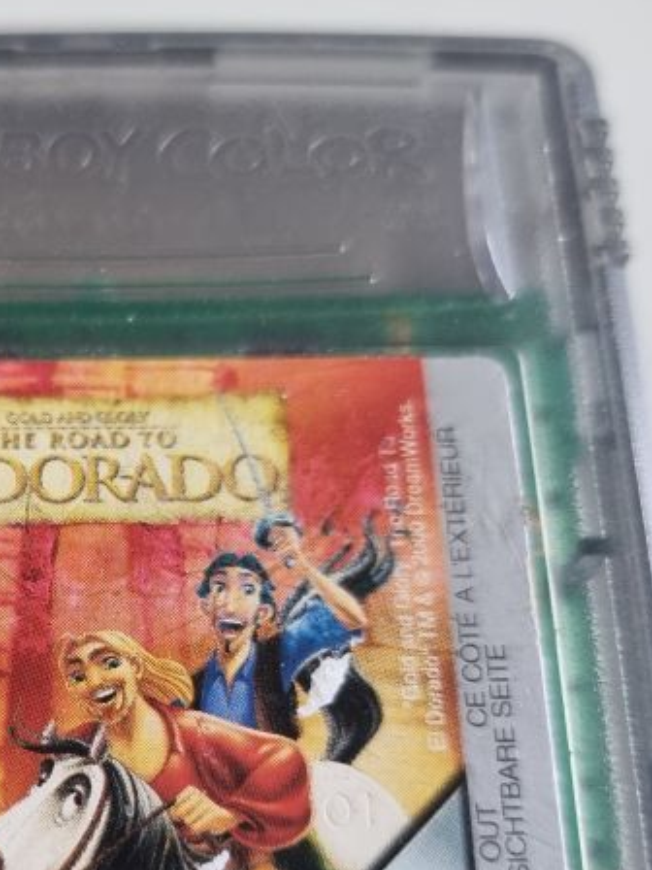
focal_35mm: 58
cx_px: 78
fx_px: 1457
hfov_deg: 24.6
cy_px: 643
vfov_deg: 32.7
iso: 250
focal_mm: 5.4
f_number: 1.8
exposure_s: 1/100
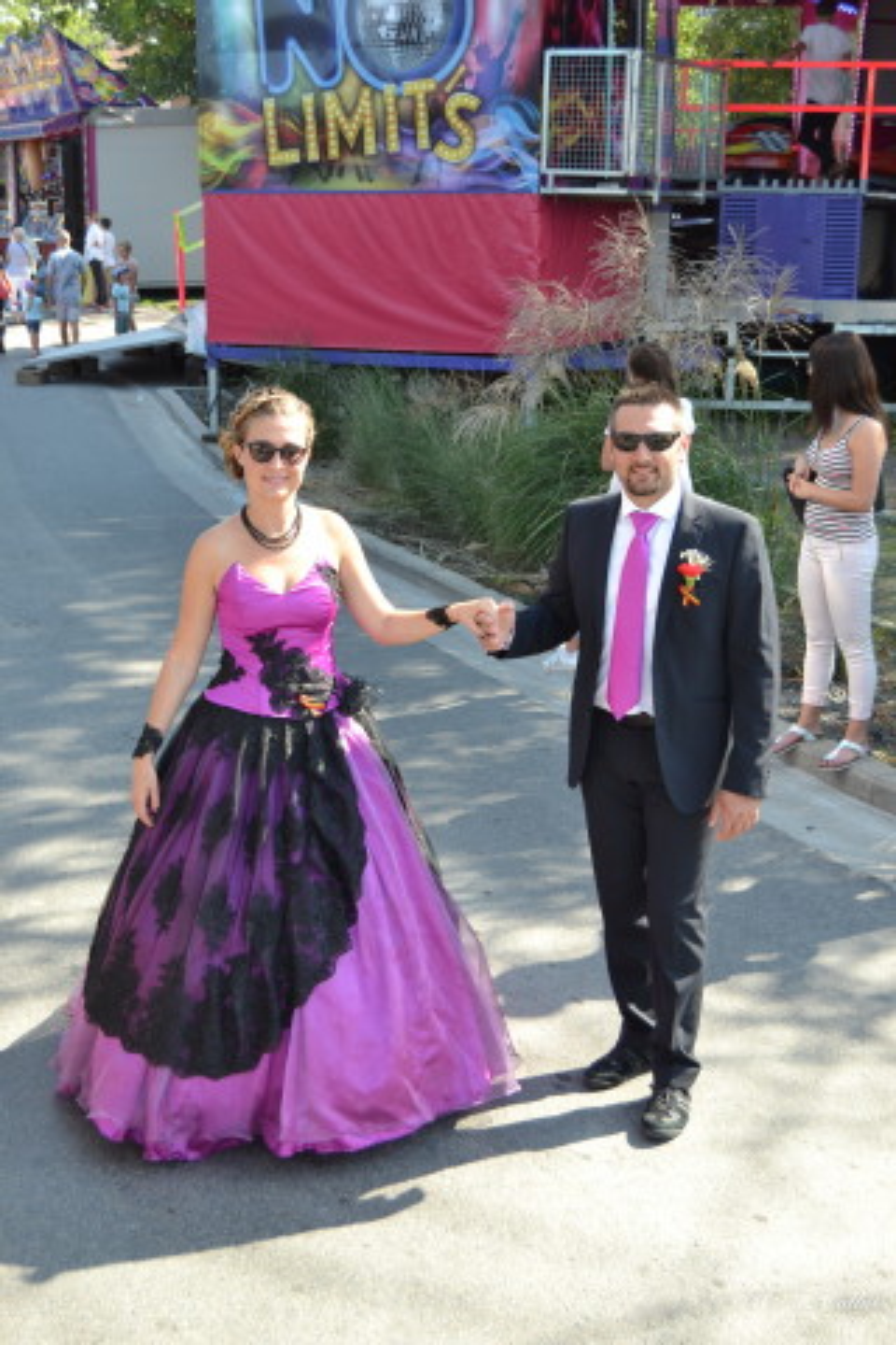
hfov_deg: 28.9
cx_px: 448
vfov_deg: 42.3
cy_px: 672
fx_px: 1736
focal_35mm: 46
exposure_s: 1/125
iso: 140
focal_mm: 31
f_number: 5.6
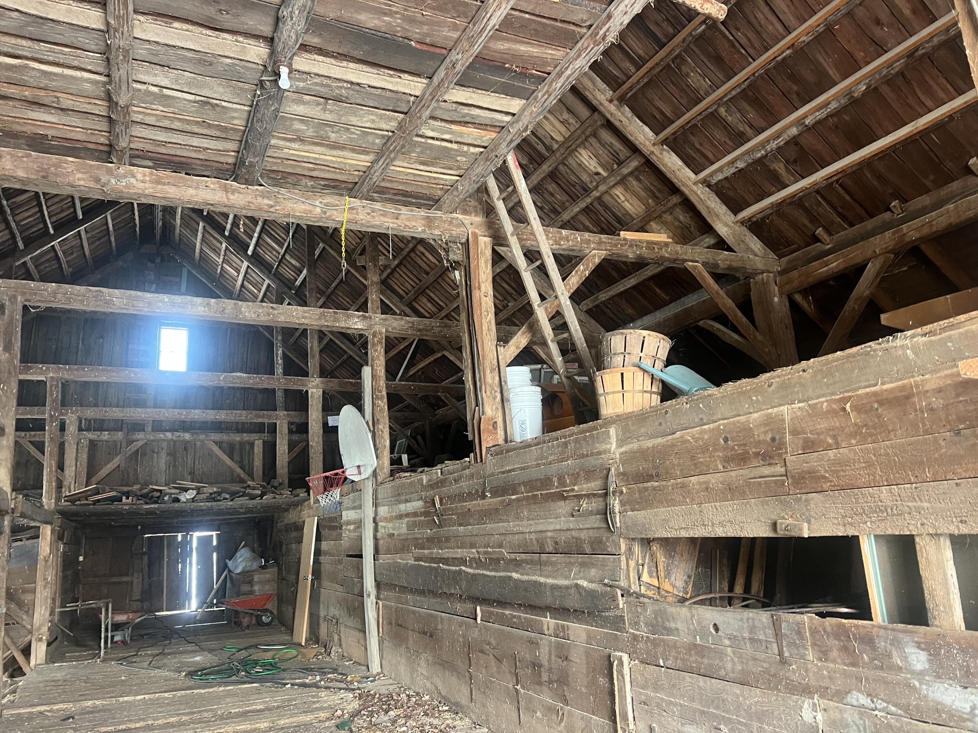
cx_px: 489
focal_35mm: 26
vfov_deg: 53.1
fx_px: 735
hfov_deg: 67.3
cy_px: 366
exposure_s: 1/60
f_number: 1.5
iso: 400
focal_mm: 5.7
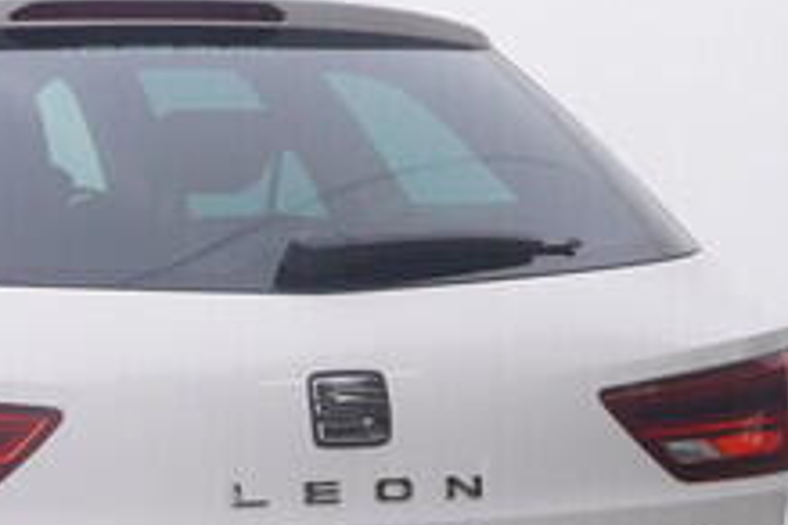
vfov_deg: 13.0
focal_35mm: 105
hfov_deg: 17.5
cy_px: 403
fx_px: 2306
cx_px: -374
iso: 200
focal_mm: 15
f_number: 5
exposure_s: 1/80
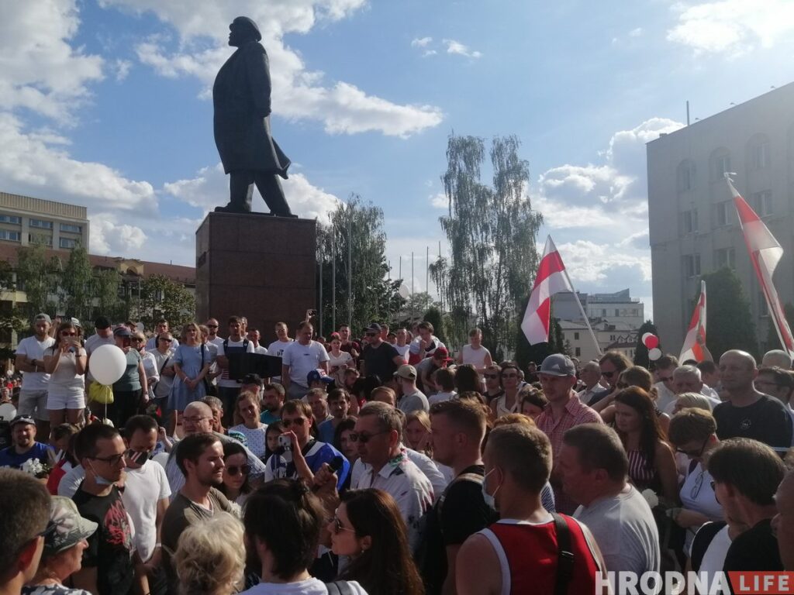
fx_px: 619
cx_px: 397
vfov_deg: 51.4
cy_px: 298
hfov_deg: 65.3
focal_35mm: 27
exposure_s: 1/2778
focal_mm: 3.95
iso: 50
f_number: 1.8
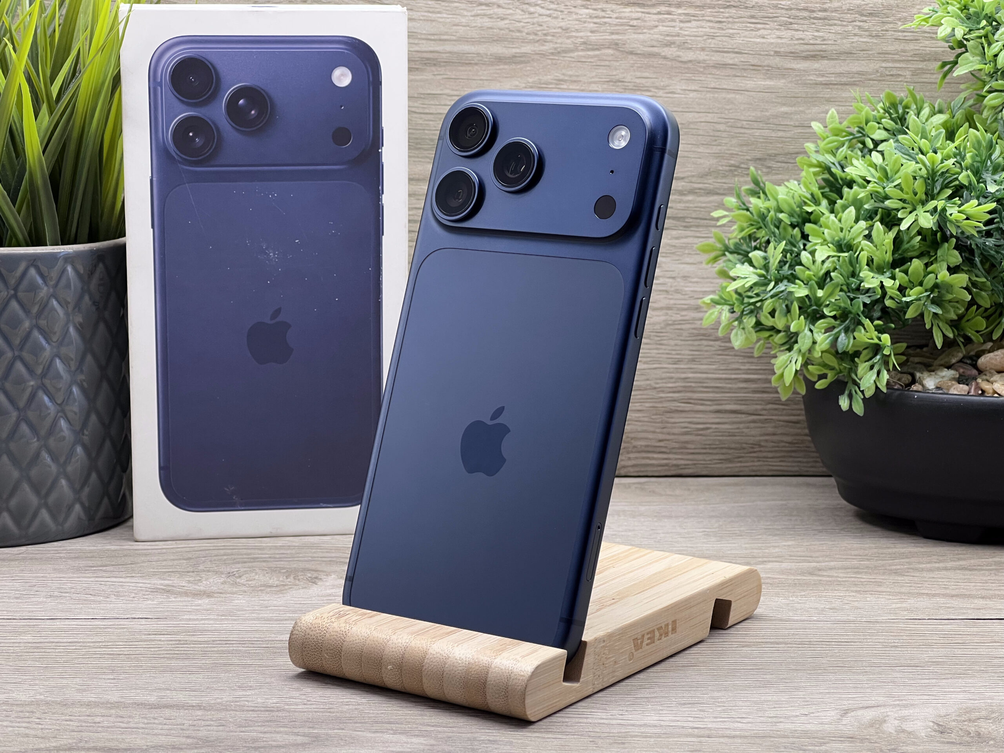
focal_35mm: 77
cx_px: 502
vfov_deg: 19.1
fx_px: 2233
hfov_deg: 25.3
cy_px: 376
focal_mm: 9
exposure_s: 1/100
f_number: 2.8
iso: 100
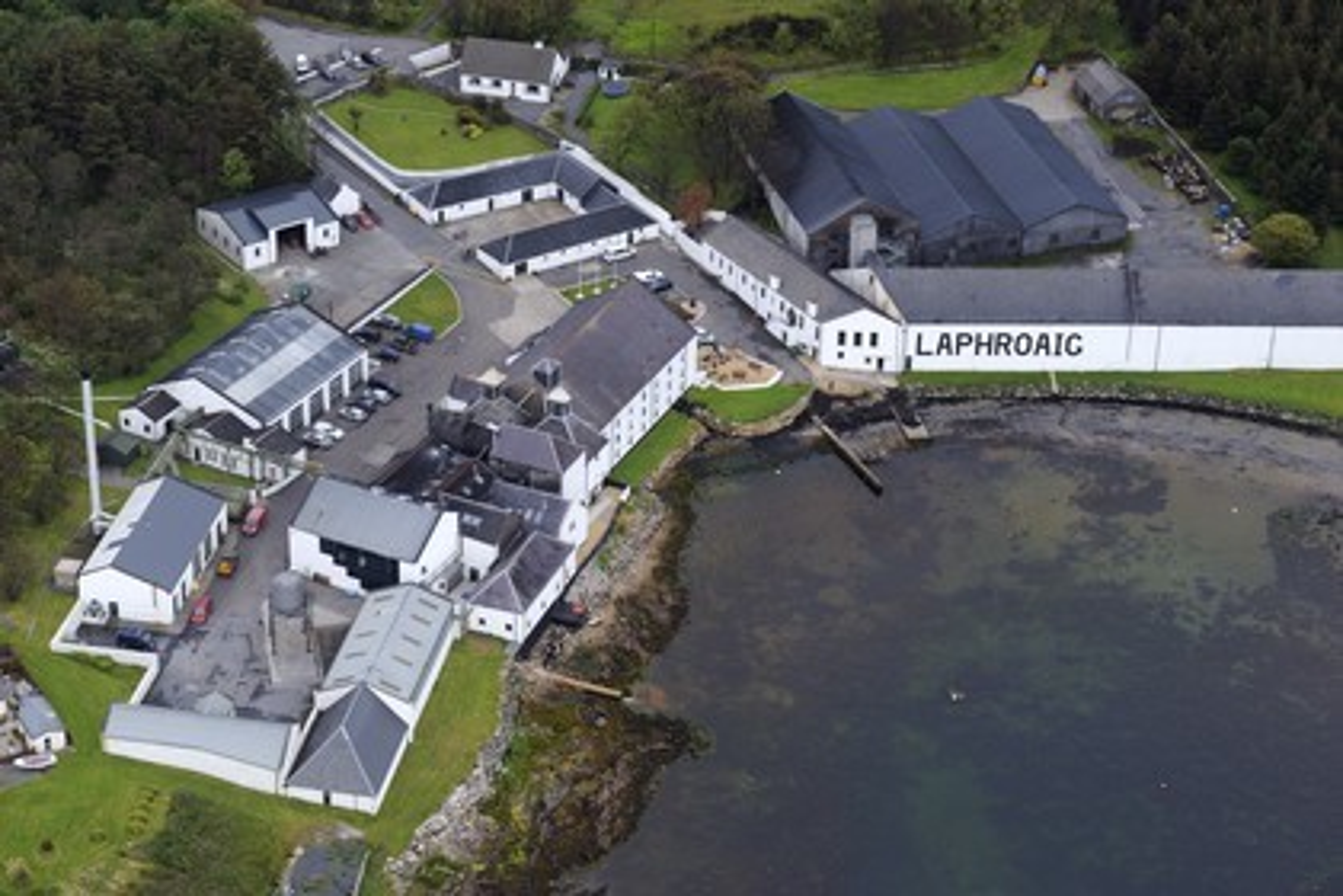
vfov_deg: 15.9
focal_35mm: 86
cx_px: 672
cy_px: 448
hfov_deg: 23.6
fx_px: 3208
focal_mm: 86
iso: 400
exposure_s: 1/800
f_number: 5.6
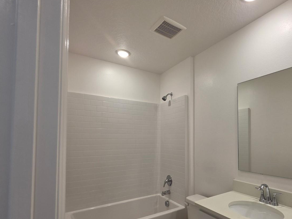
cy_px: 131
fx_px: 160
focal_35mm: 19
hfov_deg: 83.1
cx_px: 182
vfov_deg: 68.0
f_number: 1.9
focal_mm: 2.2
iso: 64
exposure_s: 1/120
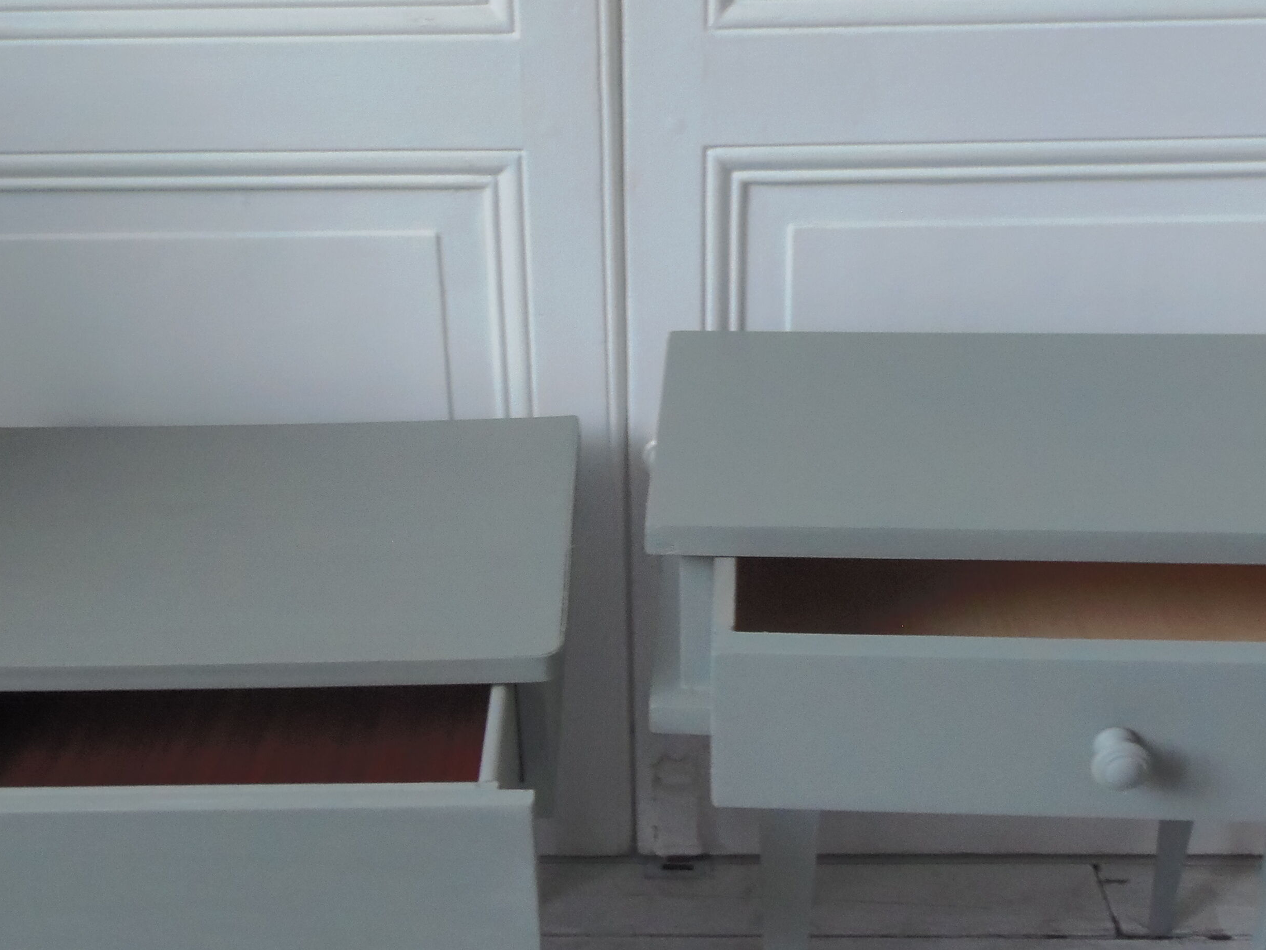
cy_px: 522
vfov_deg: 34.3
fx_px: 1536
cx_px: 560
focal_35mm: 42
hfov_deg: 44.7
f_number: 2.9
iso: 200
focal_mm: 4.3
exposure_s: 1/20
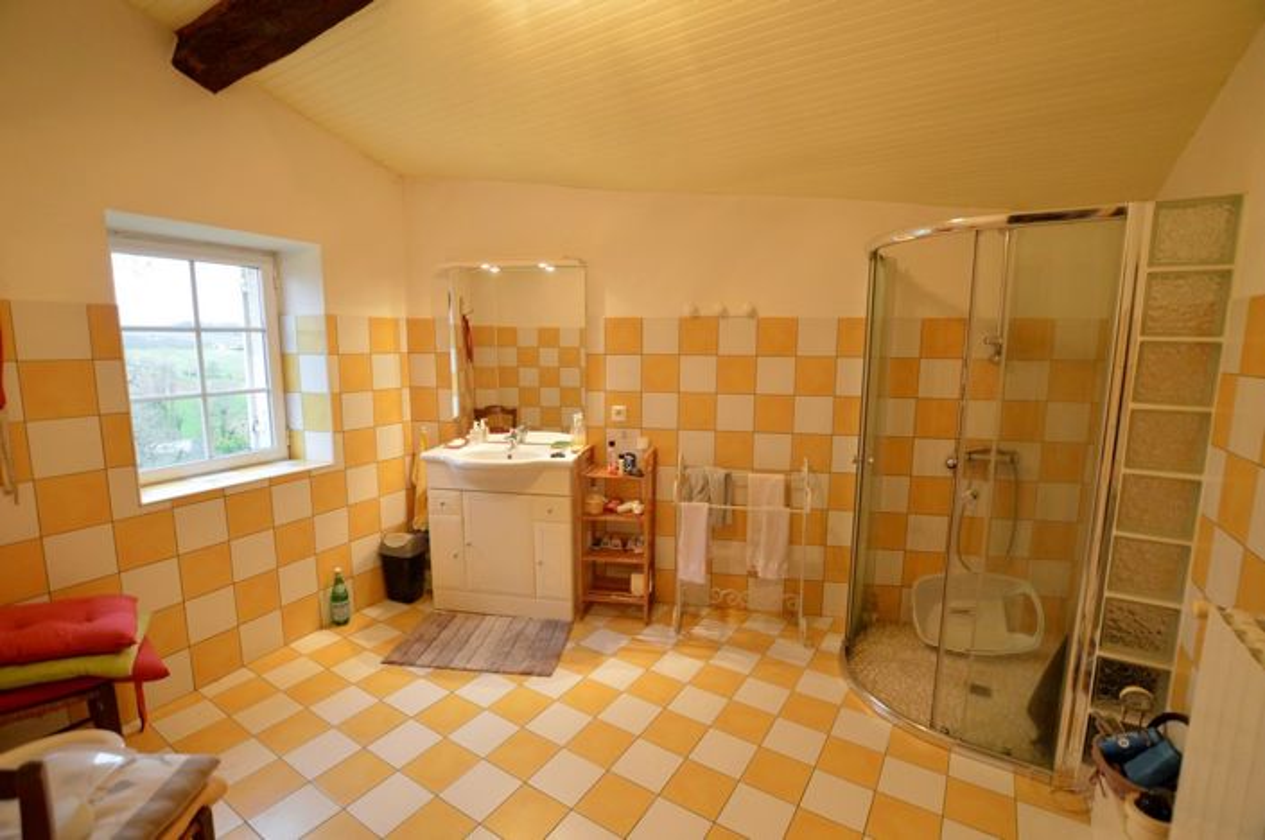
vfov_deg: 77.2
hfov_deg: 100.5
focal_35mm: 15
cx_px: 632
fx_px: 526
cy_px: 420
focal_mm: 10
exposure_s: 1/60
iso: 1100
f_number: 3.5
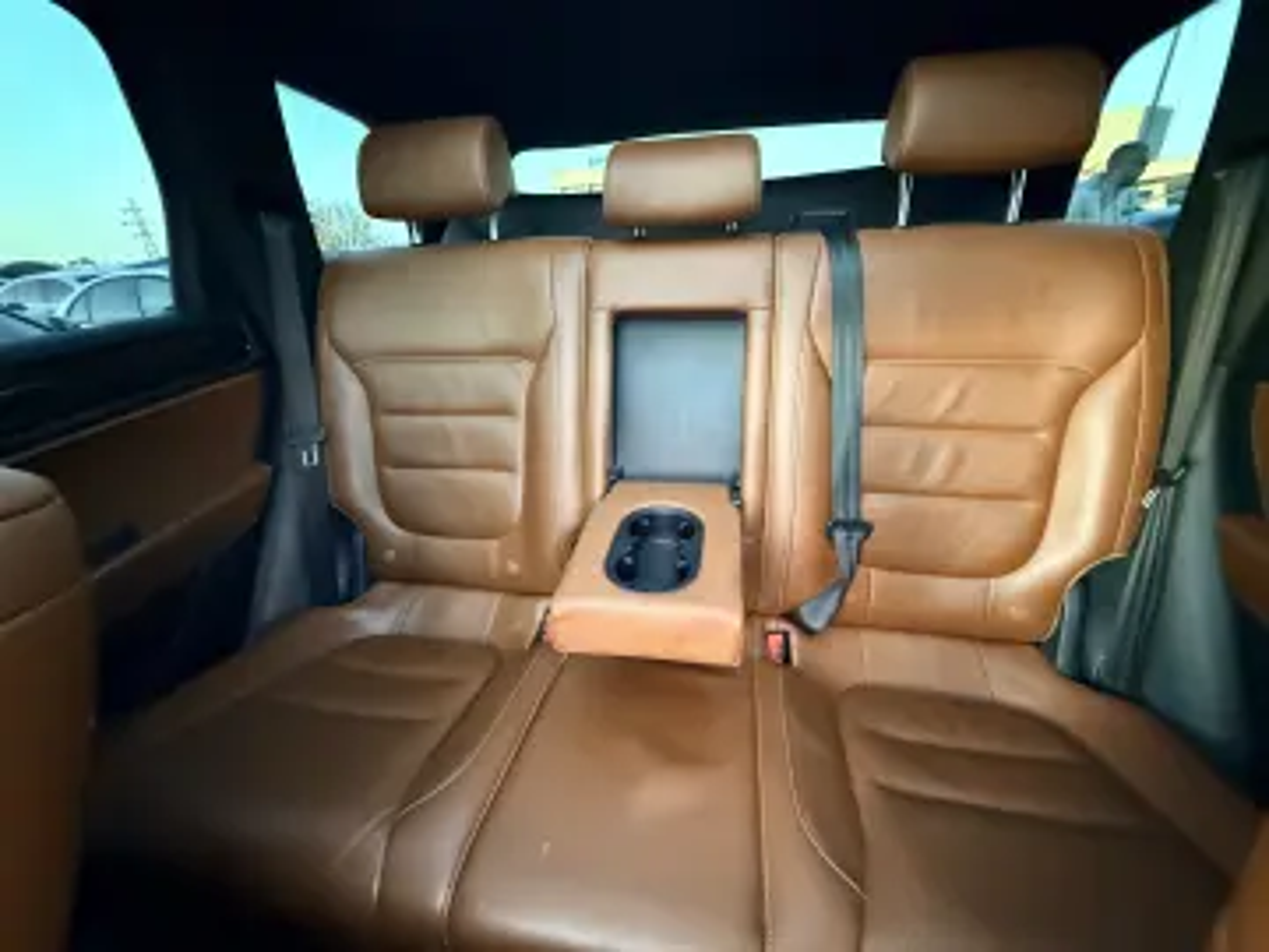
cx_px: 634
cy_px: 476
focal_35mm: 14
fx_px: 513
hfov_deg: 102.1
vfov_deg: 85.7
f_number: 2.2
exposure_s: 1/40
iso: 1600
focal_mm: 2.22
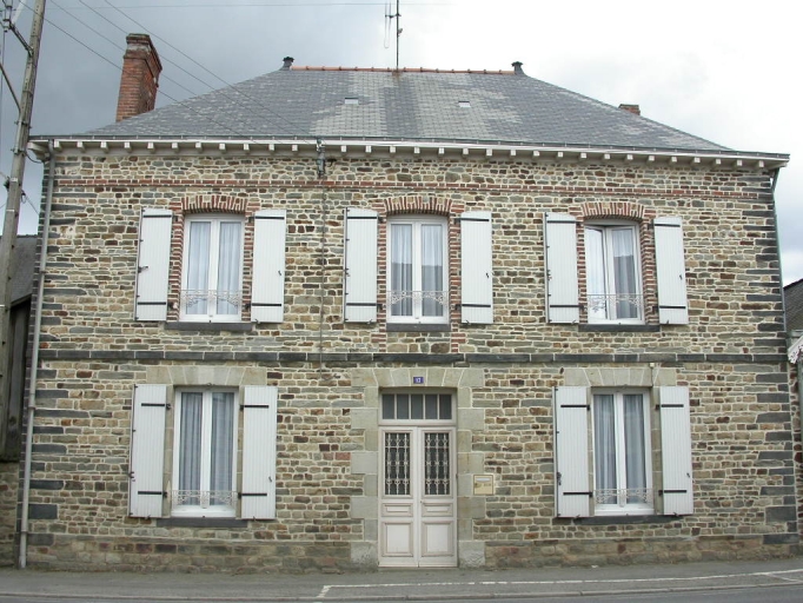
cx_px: 402
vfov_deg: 37.7
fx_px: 882
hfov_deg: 49.0
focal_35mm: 38
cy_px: 302
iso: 100
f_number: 5.3
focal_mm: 7.85
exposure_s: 1/195
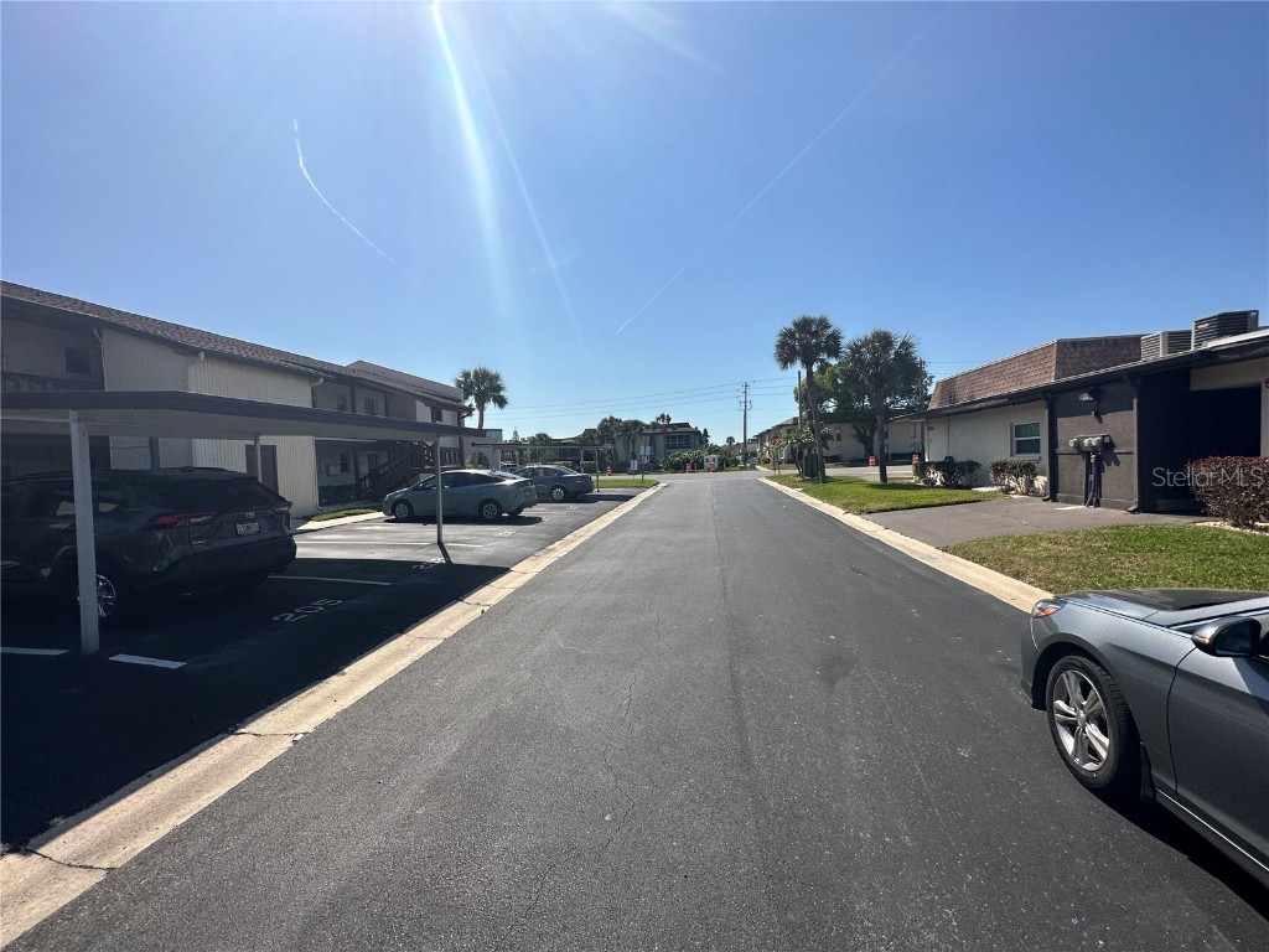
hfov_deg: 102.1
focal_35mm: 14
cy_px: 476
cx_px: 634
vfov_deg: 85.7
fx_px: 513
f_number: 2.2
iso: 50
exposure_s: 1/3861
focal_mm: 2.22
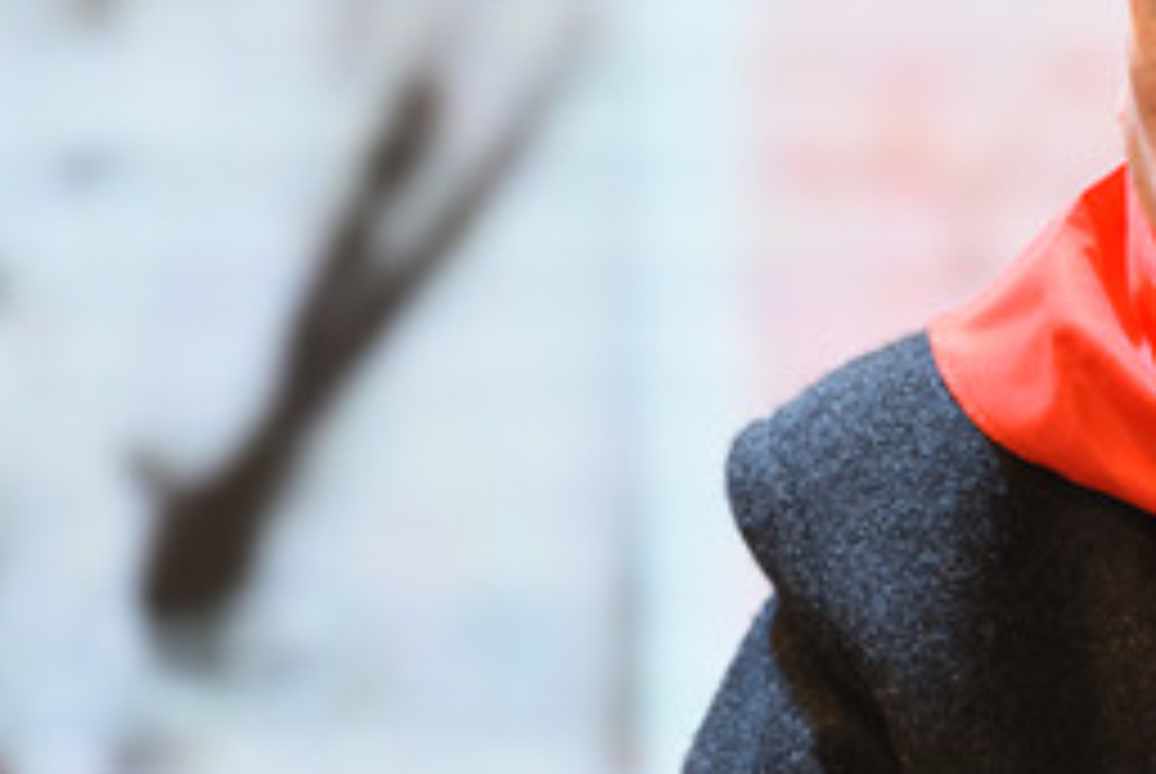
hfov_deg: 4.0
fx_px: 16491
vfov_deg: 2.7
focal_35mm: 513
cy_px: 364
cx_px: 976
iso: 1000
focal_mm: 220
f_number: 5.3
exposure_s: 1/125
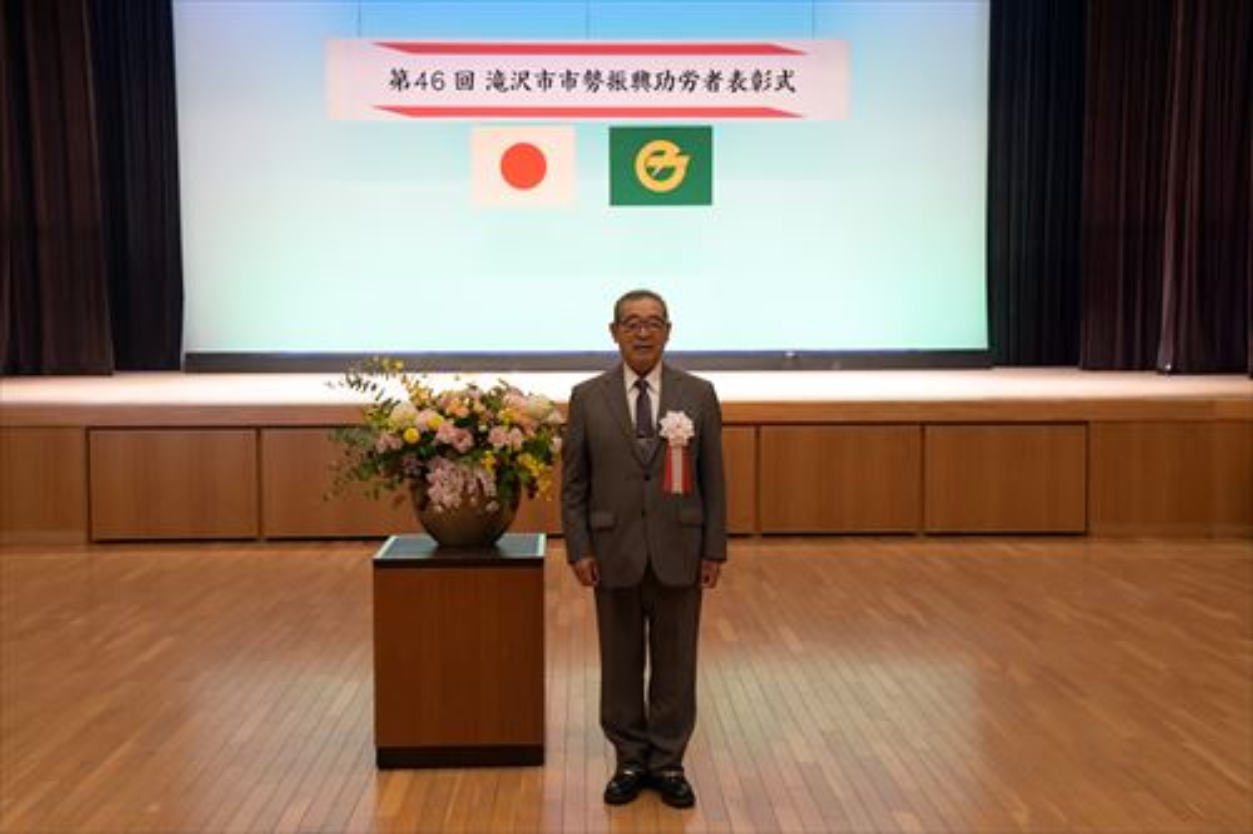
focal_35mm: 45
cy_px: 417
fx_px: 1566
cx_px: 626
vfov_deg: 29.8
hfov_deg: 43.6
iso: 2500
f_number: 5.6
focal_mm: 30
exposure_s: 1/125
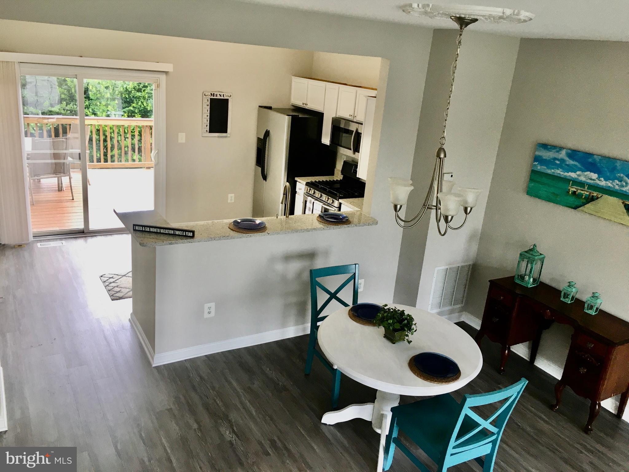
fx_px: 527
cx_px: 314
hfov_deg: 61.7
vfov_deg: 48.2
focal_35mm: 29
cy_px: 236
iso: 25
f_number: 2.2
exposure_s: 1/30
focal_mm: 4.15
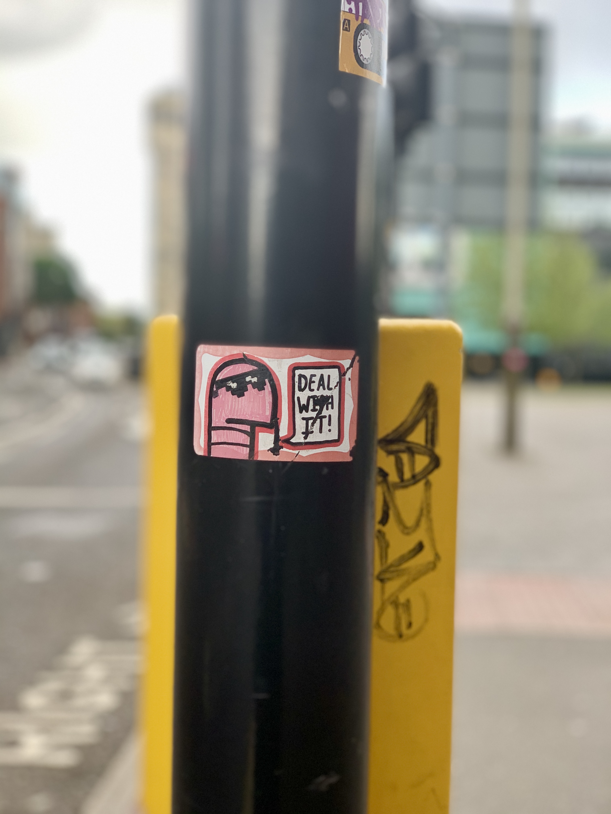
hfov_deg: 28.0
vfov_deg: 36.8
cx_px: 306
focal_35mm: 52
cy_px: 407
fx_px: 1224
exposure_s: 1/122
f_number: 2.4
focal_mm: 6
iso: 80
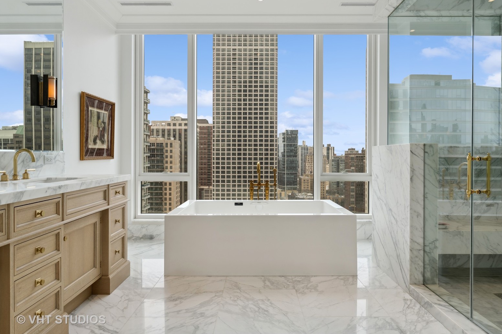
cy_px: 163
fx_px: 307
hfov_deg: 78.6
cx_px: 252
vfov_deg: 57.2
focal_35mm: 22
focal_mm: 21
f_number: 7.1
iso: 320
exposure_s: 1/200
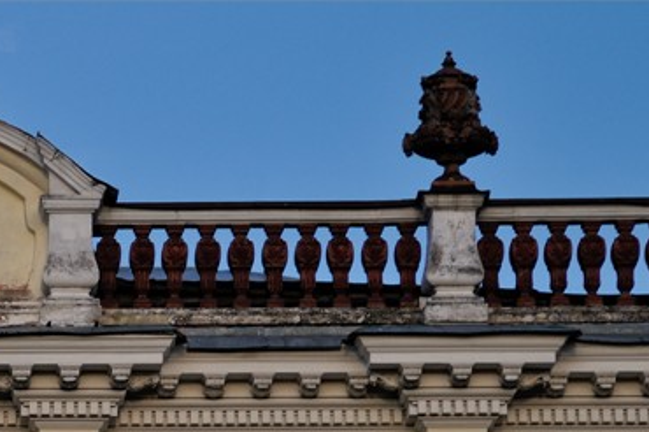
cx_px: -105
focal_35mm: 346
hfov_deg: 5.9
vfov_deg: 4.0
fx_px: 6236
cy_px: 522
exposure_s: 1/640
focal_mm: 95
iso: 200
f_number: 6.3
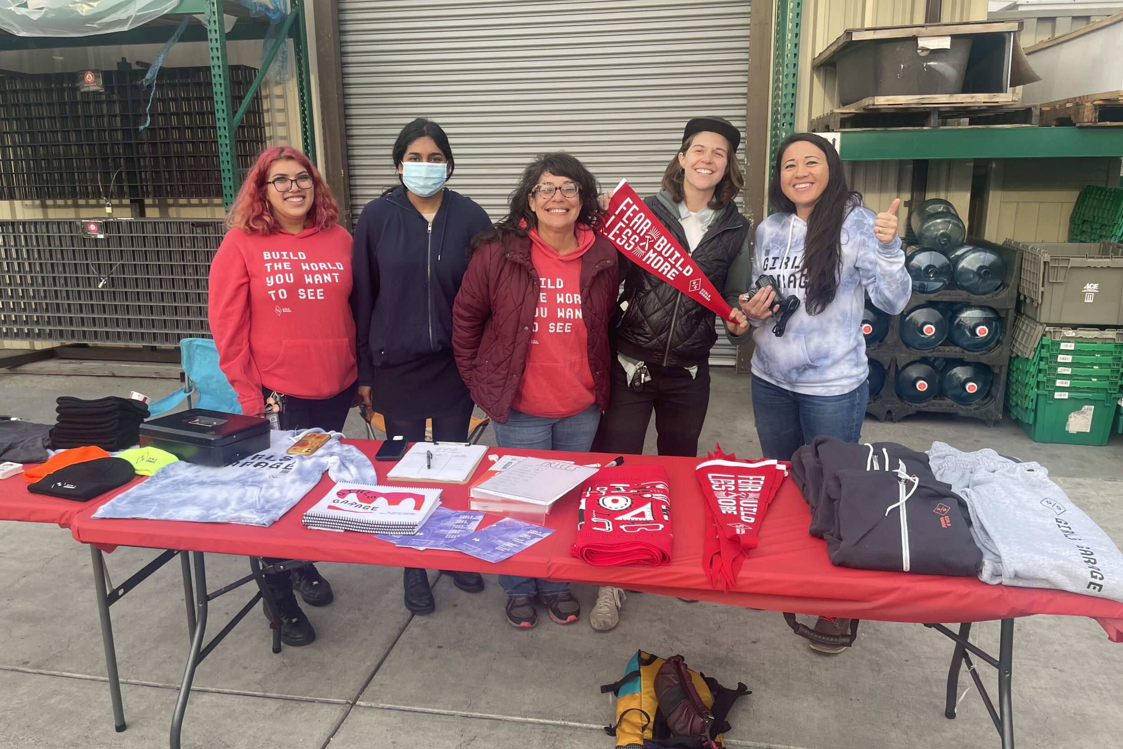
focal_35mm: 28
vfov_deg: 46.4
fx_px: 873
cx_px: 548
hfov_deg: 65.5
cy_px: 374
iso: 32
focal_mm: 4.2
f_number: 1.6
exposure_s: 1/261
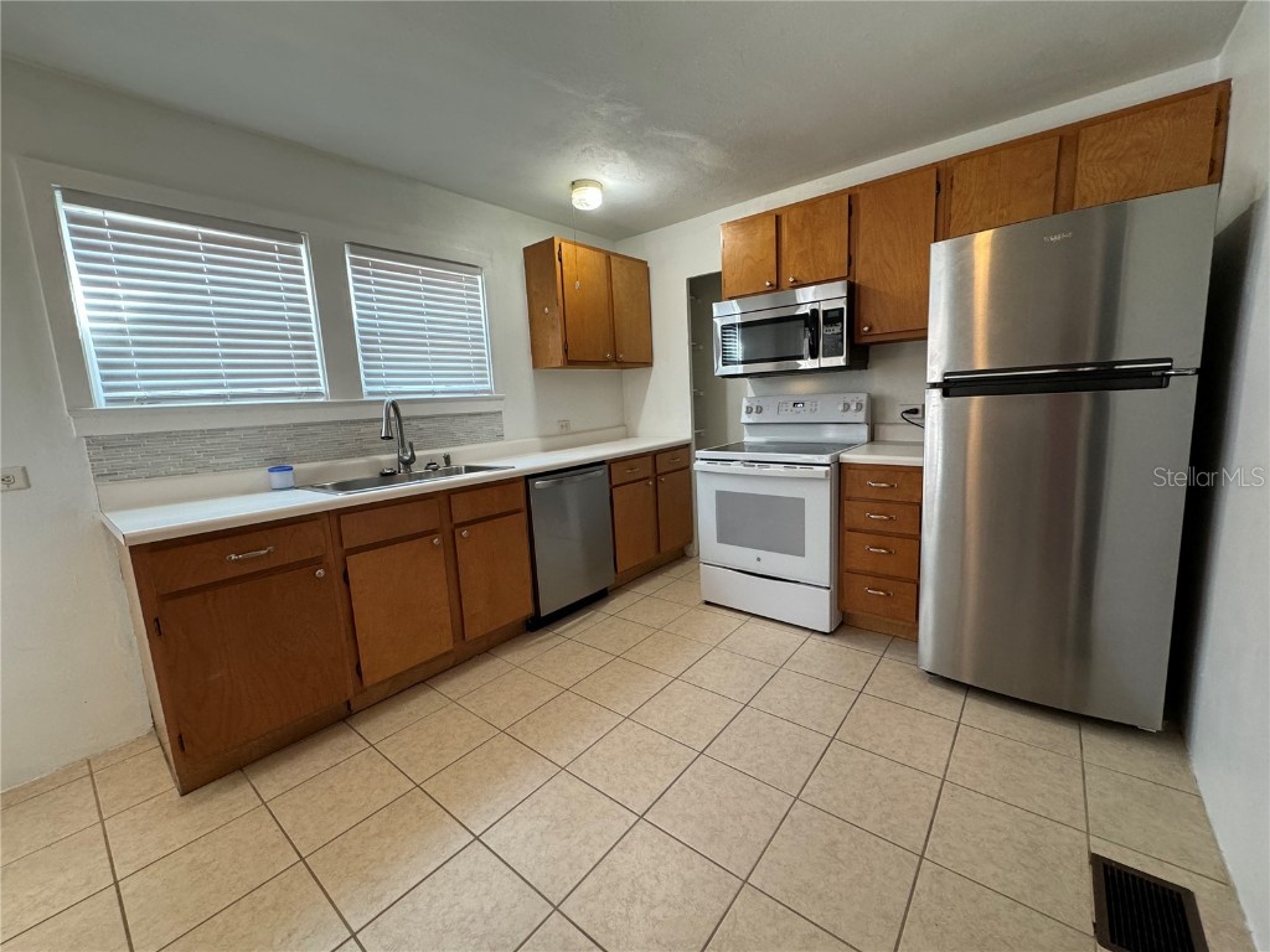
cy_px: 476
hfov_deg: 102.1
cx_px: 635
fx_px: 514
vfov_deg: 85.7
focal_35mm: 14
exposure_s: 1/99
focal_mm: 2.22
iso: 250
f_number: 2.2
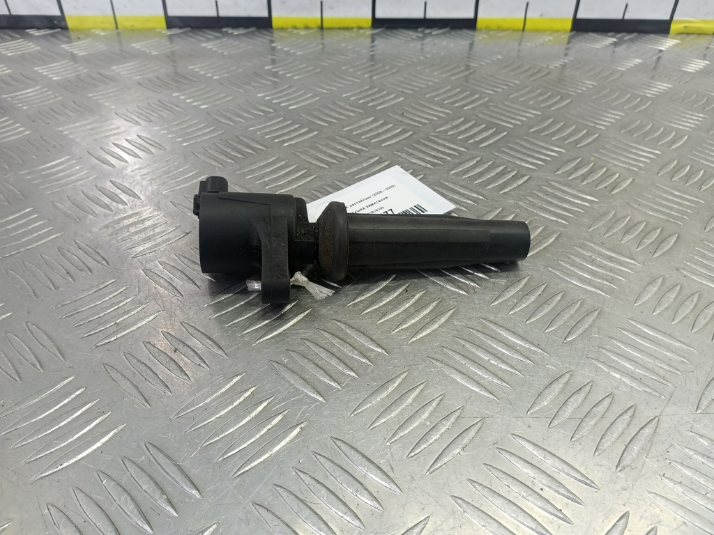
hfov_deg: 73.9
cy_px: 268
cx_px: 357
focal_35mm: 23
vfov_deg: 58.9
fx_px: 474
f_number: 1.6
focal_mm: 4.11
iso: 143
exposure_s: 1/50
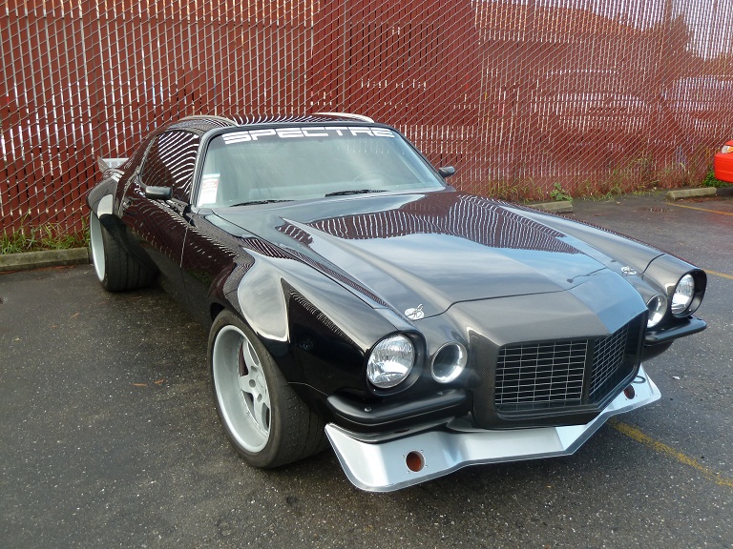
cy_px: 274
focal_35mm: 32
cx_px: 366
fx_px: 678
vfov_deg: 44.2
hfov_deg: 56.8
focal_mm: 5.3
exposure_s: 1/60
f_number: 3.5
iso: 80
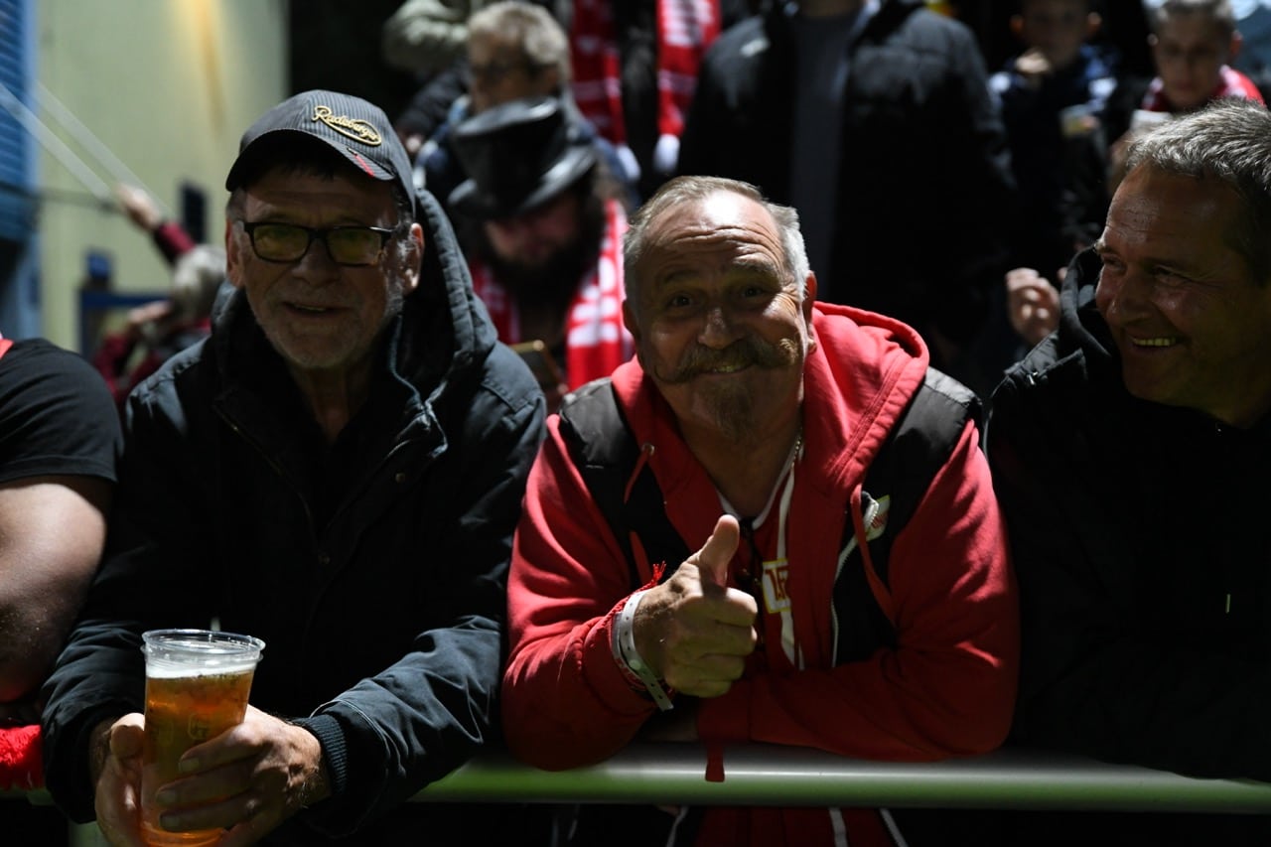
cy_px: 424
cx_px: 636
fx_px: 1941
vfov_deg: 24.6
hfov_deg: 36.3
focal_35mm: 55
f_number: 2.8
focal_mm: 55
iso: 5000
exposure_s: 1/640
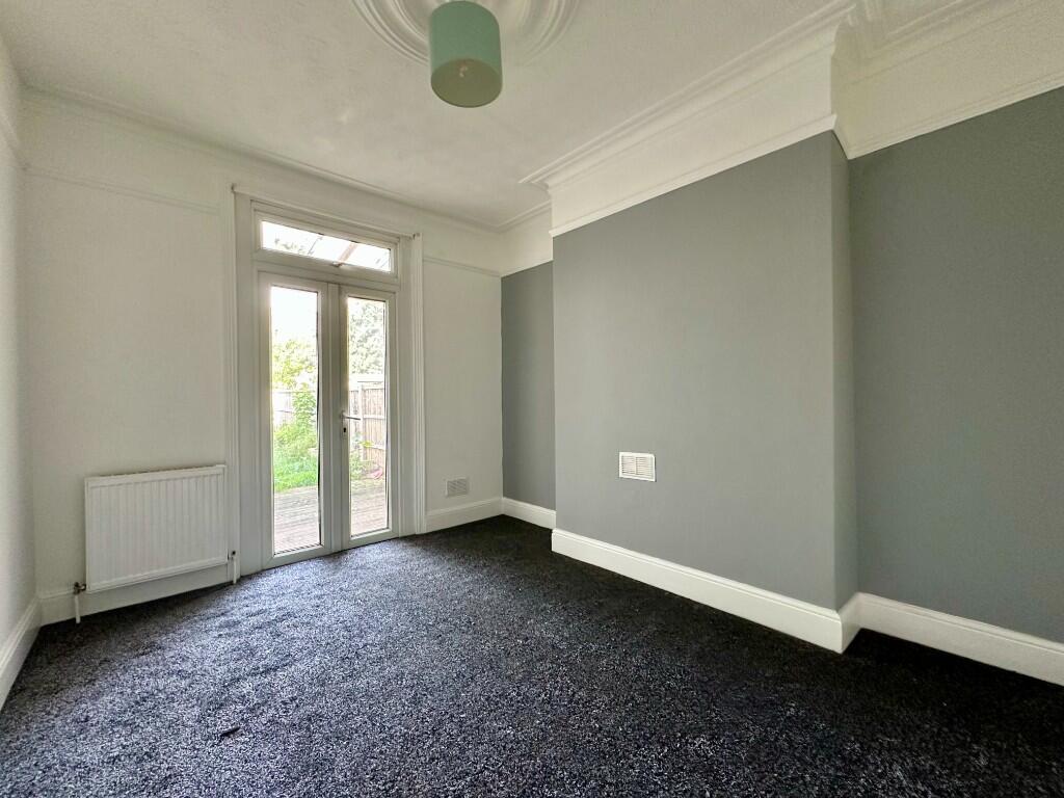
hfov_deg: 102.1
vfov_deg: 85.7
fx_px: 430
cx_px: 532
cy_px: 399
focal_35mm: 14
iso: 320
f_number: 2.2
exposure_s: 1/93
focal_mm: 2.22
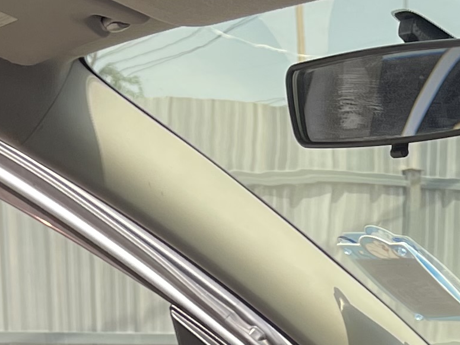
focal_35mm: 130
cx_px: 505
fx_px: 1728
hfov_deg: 14.8
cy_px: 838
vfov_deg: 10.0
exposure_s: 1/340
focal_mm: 5.1
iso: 32
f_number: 1.6
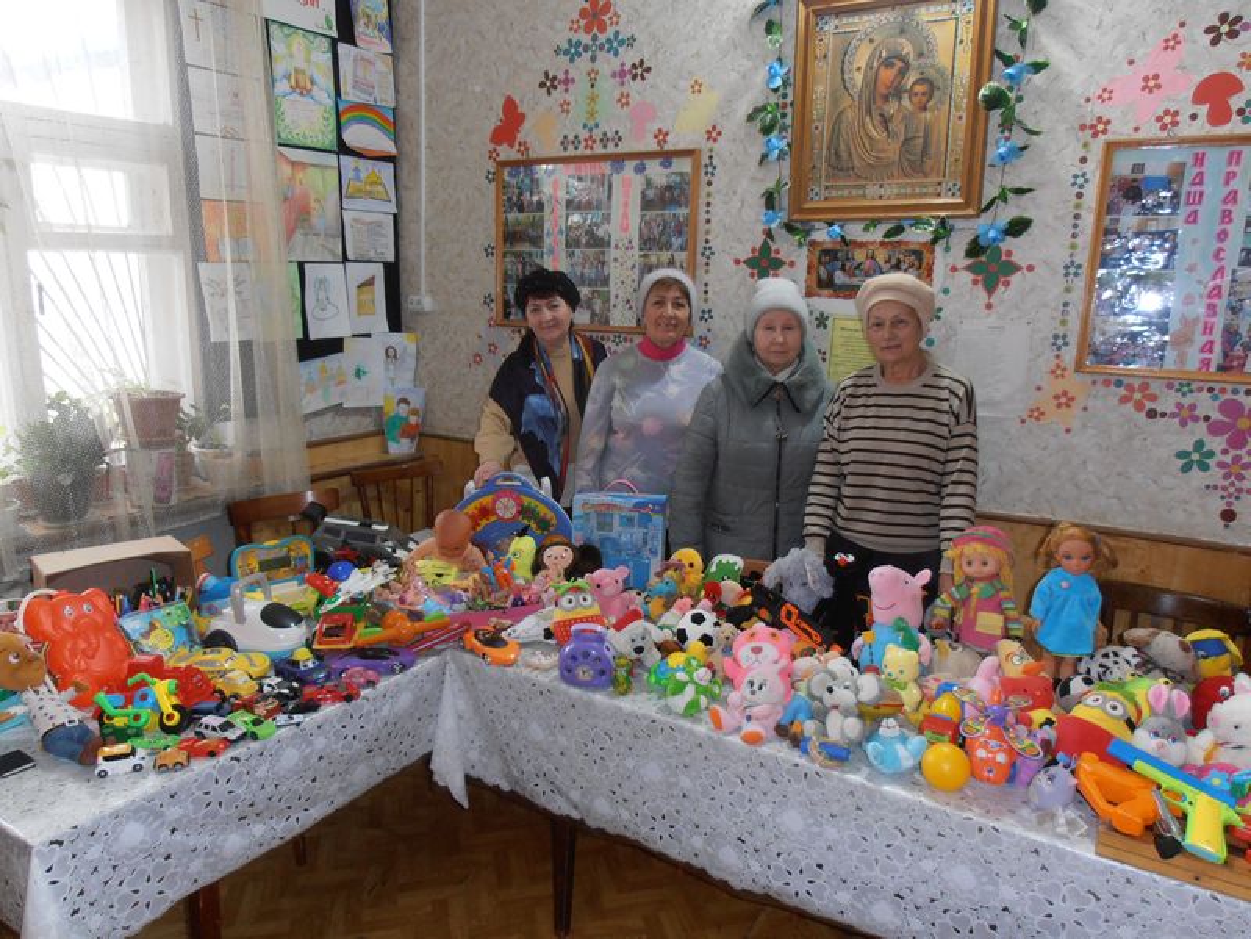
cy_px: 470
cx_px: 626
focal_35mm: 24
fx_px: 867
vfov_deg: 56.8
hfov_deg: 71.6
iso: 125
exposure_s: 1/30
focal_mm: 4.2
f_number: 3
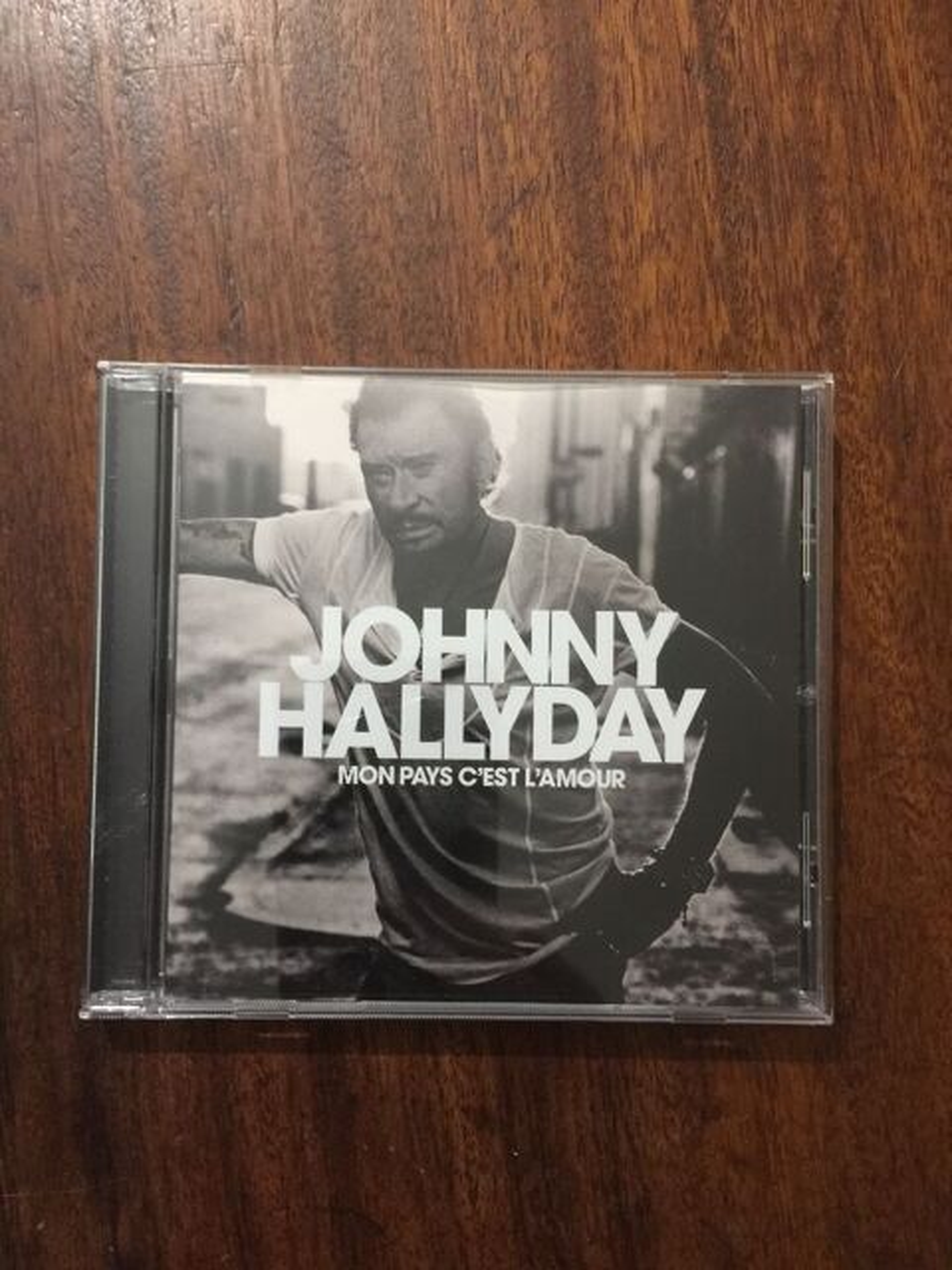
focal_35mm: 29
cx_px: 476
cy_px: 635
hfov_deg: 48.2
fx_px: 1063
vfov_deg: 61.7
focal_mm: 4.15
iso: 100
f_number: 2.2
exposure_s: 1/10
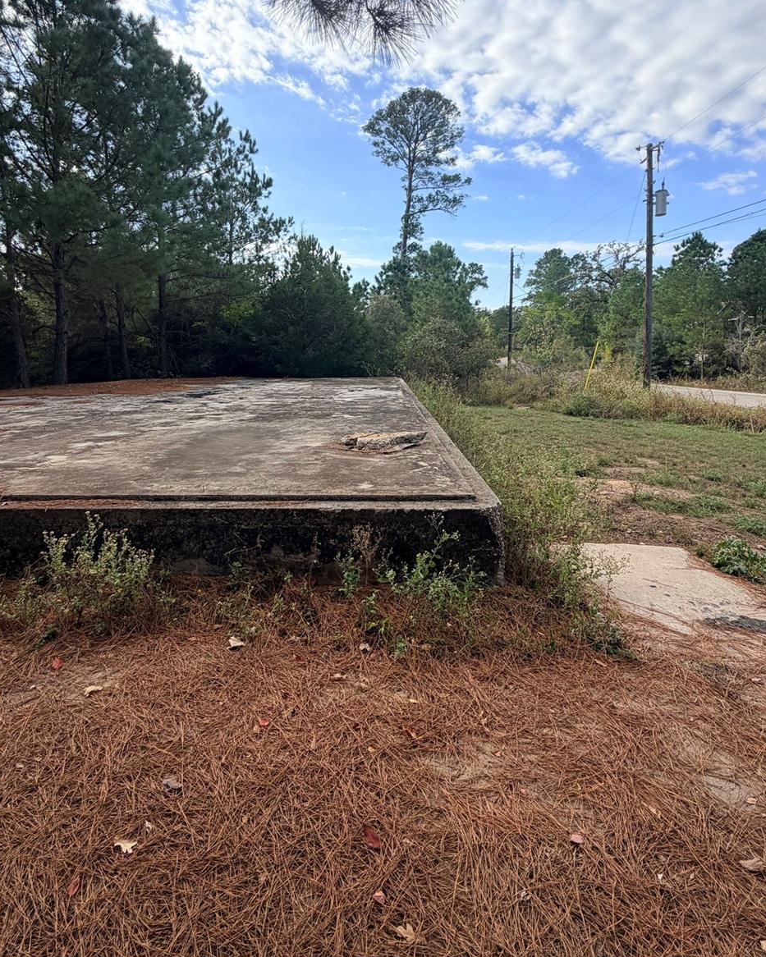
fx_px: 510
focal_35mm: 18
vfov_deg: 85.7
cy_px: 401
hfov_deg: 73.7
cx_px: 360
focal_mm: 2.22
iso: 32
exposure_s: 1/770
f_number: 2.2
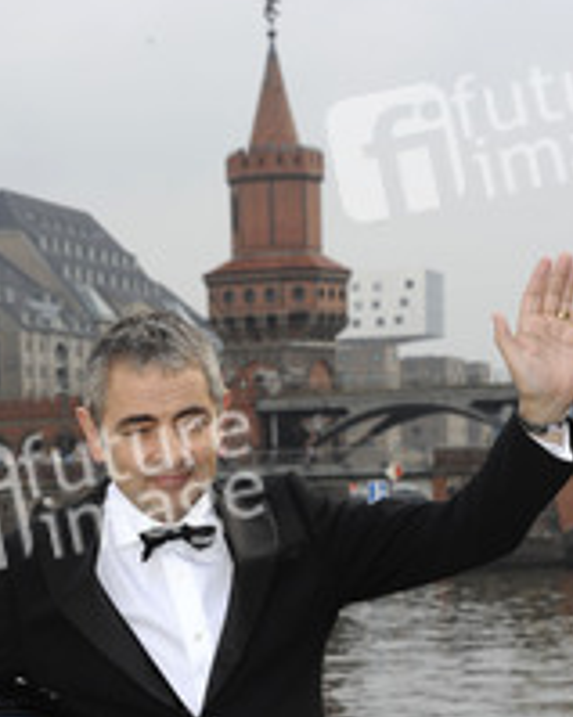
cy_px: 677
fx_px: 2885
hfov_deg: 11.3
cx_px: 184
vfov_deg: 14.0
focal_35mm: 136
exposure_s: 1/250
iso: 320
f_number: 9
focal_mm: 72
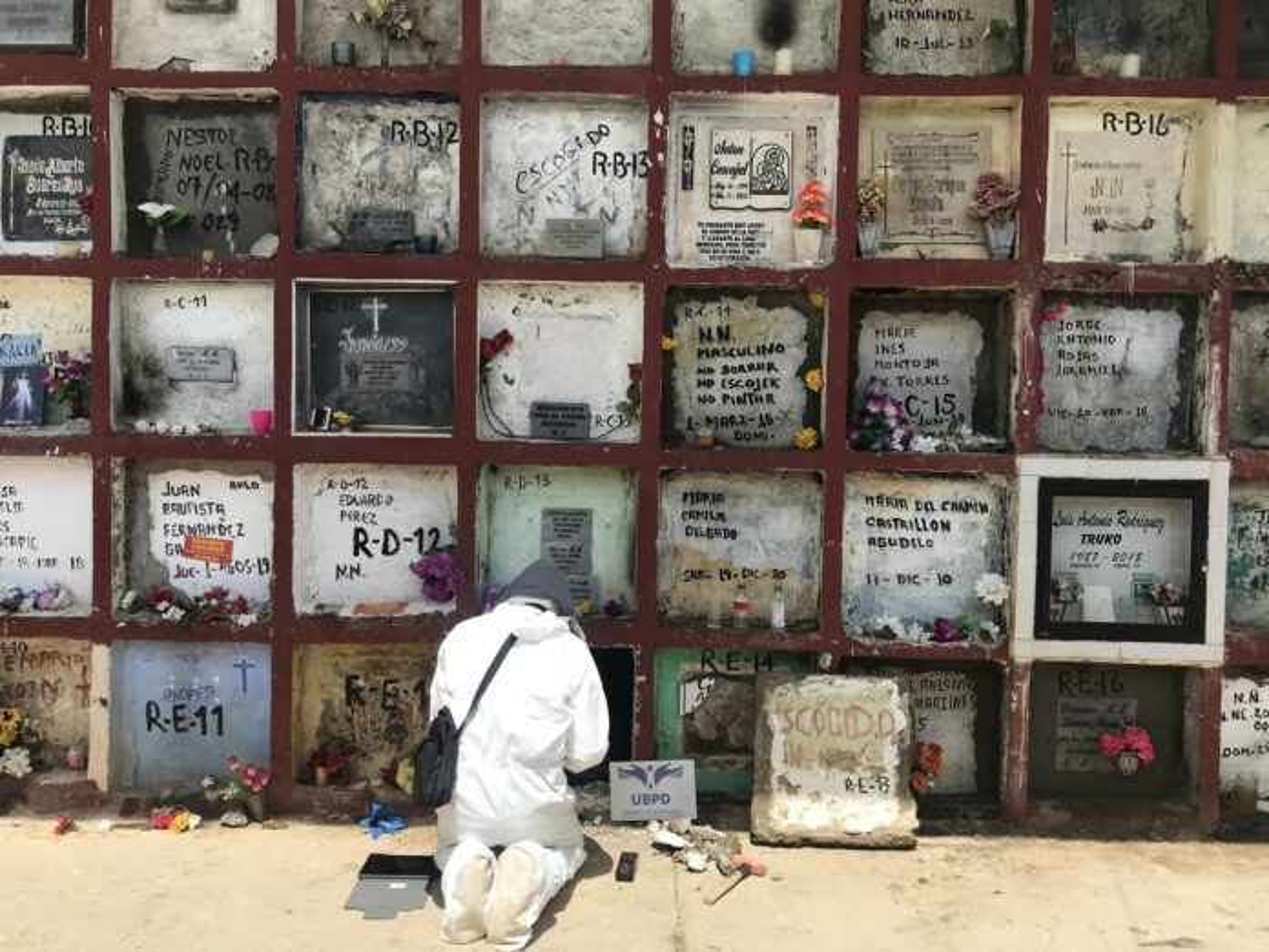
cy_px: 476
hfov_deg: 63.4
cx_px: 634
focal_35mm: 28
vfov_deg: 49.7
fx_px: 1026
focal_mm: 3.99
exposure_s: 1/1953
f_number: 1.8
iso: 20
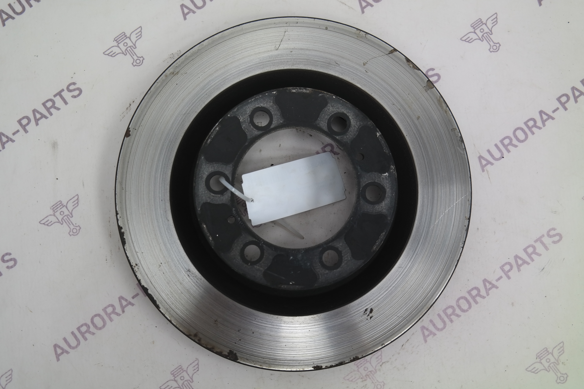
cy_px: 194
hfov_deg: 47.4
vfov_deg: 32.6
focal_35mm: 41
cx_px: 292
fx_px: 665
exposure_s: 1/50
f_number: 4
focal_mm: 27
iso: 400
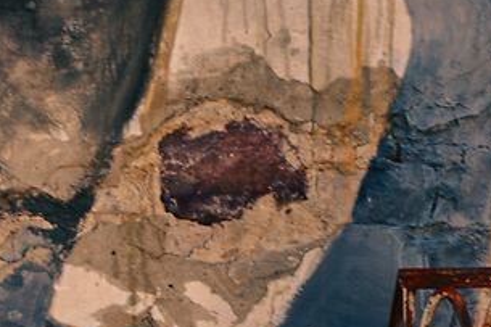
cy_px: 606
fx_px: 5357
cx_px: 151
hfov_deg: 5.2
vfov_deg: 3.5
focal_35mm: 393
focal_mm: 50
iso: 100
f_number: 11
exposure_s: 1/40
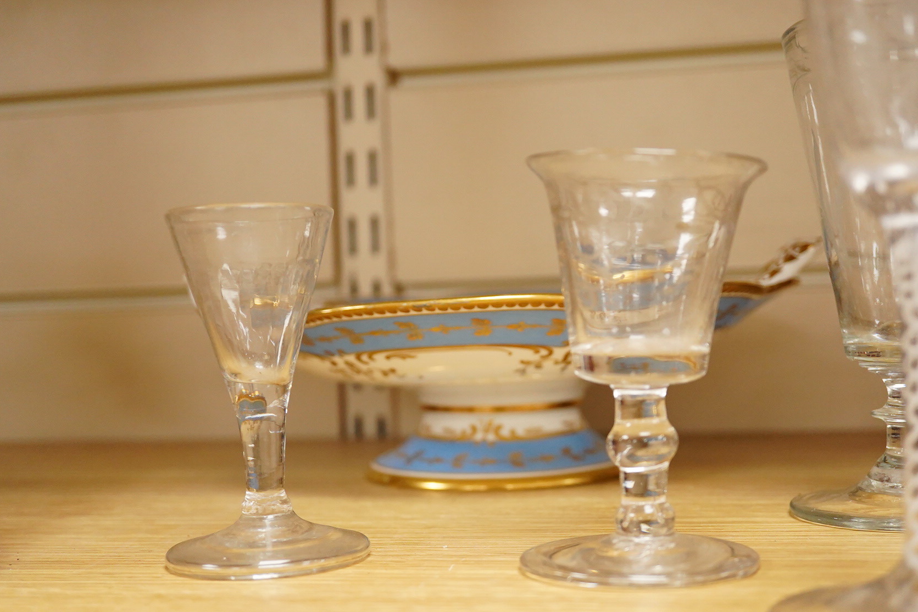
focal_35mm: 53
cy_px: 335
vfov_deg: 25.5
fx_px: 1351
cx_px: 489
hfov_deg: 37.5
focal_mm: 30
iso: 2500
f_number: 3.5
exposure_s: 1/320
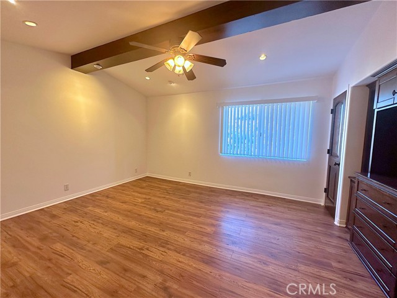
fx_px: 161
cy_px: 149
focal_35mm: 14
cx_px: 198
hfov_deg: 102.1
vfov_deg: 85.7
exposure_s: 1/120
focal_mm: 2.22
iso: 160
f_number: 2.2
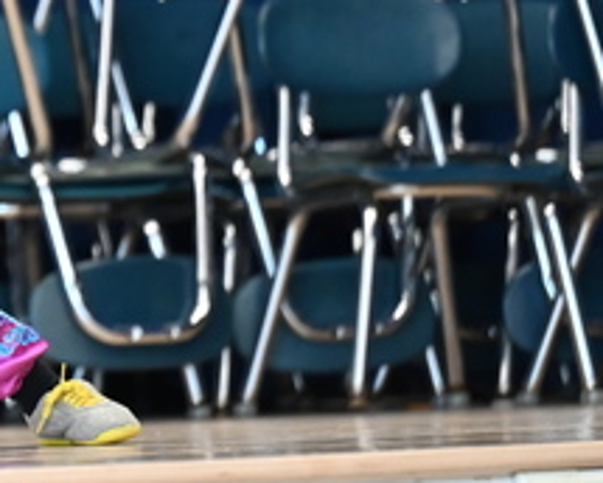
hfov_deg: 2.2
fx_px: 15955
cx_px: -606
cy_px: -86
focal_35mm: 894
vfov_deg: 1.7
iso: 1800
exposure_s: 1/250
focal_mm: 200
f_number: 2.8
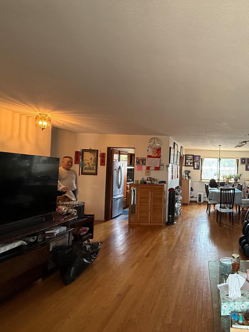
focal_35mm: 19
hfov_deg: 60.5
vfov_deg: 84.7
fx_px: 182
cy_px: 169
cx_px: 214
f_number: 2.2
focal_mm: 2.22
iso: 500
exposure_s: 1/120
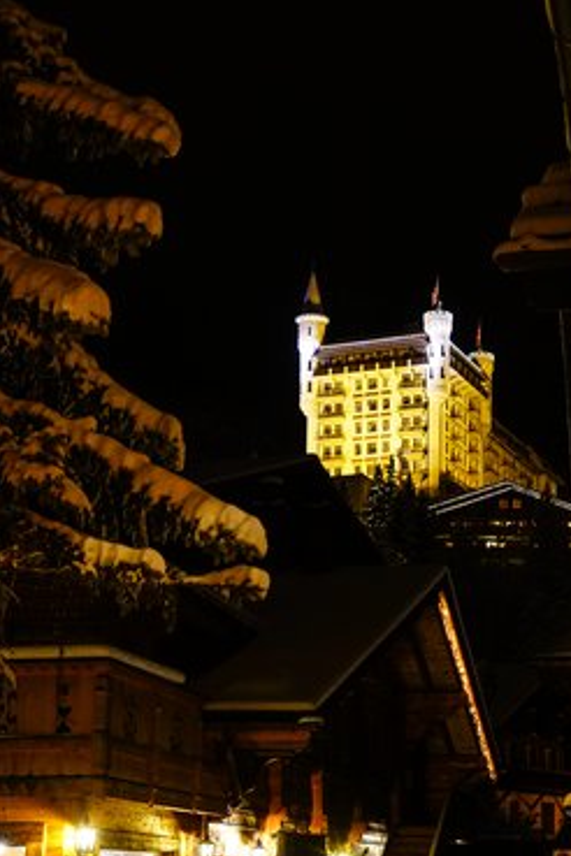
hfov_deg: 20.9
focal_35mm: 65
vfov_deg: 30.8
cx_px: 369
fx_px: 1546
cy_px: 547
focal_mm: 50
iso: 800
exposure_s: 1/2.5
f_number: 6.3
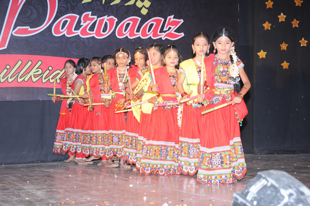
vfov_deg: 18.1
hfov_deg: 27.0
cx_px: 155
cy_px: 103
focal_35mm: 75
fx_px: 645
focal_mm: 50
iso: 640
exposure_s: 1/125
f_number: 5.6
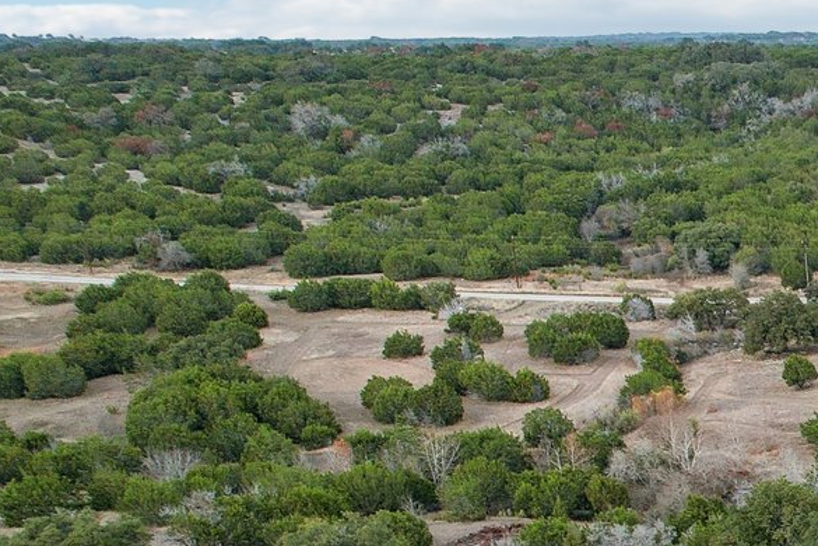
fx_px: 1749
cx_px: 1373
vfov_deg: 16.7
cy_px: 722
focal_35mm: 77
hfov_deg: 20.5
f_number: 2.8
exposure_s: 1/30
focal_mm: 8.4
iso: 110
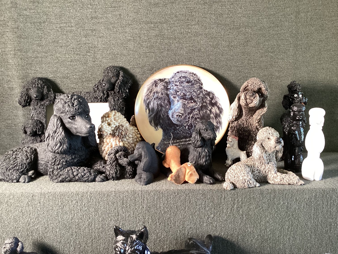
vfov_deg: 45.4
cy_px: 127
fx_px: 303
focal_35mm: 31
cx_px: 169
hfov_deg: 58.3
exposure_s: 1/60
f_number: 2.4
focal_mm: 3.3
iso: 200
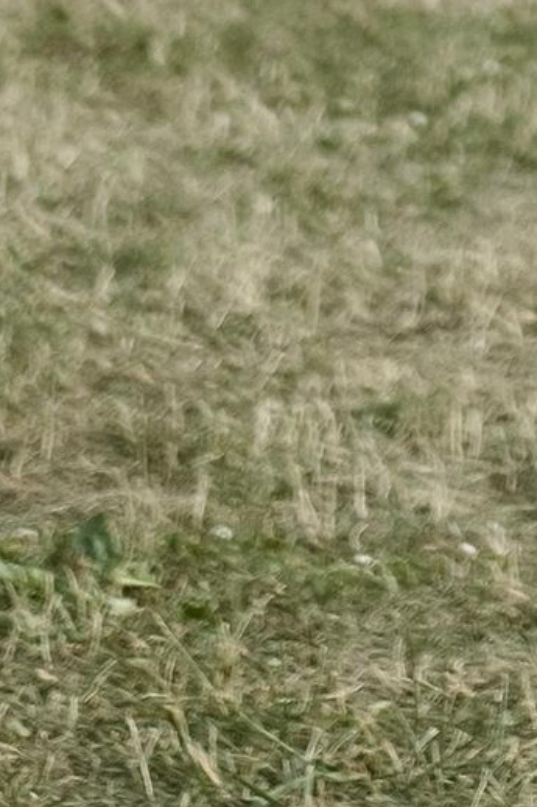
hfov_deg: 3.5
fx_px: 8799
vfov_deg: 5.1
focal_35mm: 393
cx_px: 1002
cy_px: -1114
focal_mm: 35
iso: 160
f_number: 2
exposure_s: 1/2400
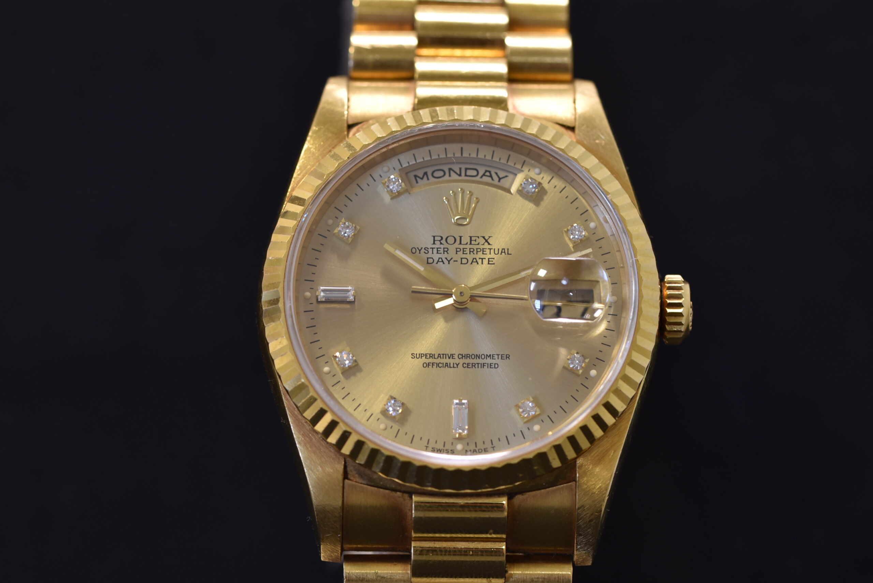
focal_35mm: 135
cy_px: 292
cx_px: 436
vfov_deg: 10.2
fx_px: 3276
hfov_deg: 15.2
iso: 100
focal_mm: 90
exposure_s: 1/6
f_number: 7.1
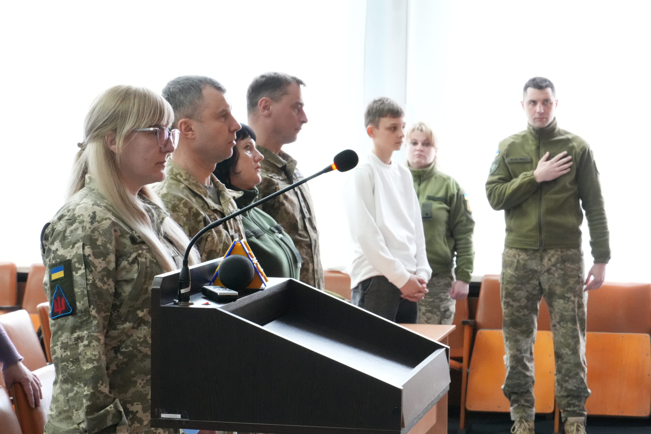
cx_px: 326
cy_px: 217
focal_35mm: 92
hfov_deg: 22.3
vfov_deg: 14.9
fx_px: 1654
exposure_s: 1/20
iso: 6400
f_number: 10
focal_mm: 61
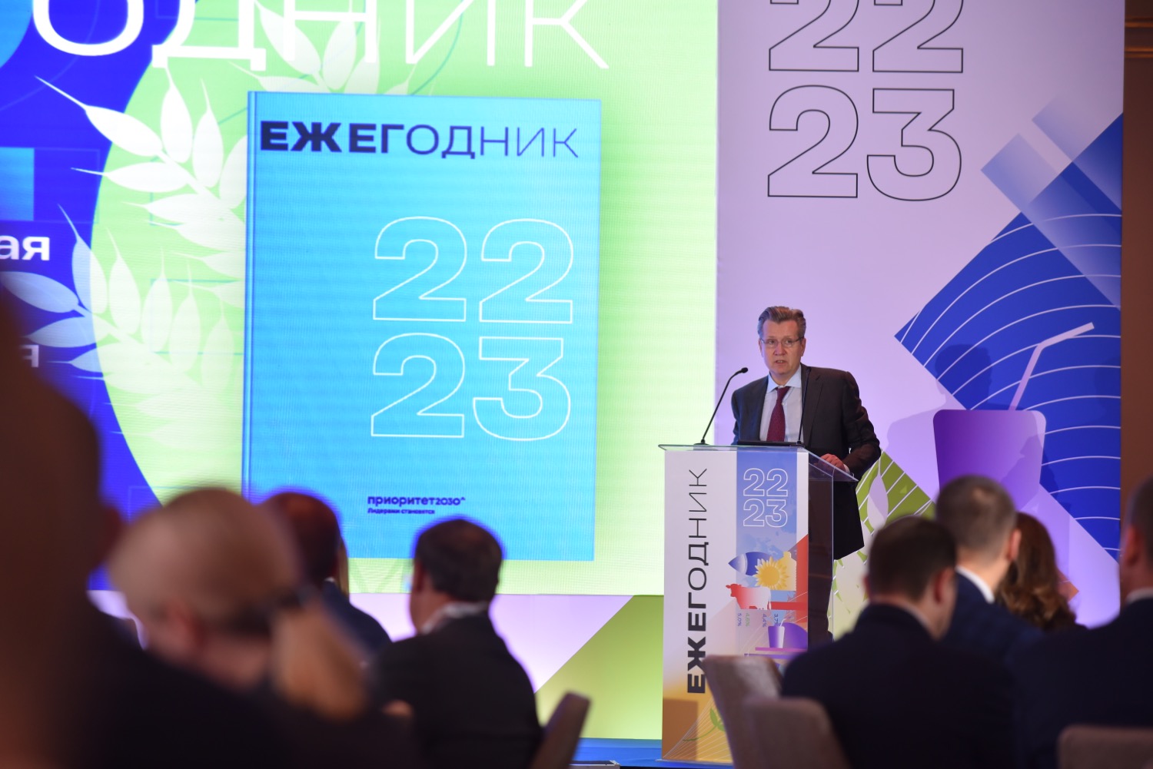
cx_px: 576
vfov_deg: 10.2
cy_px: 384
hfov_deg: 15.2
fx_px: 4325
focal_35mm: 135
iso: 900
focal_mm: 135
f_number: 3.2
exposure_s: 1/250
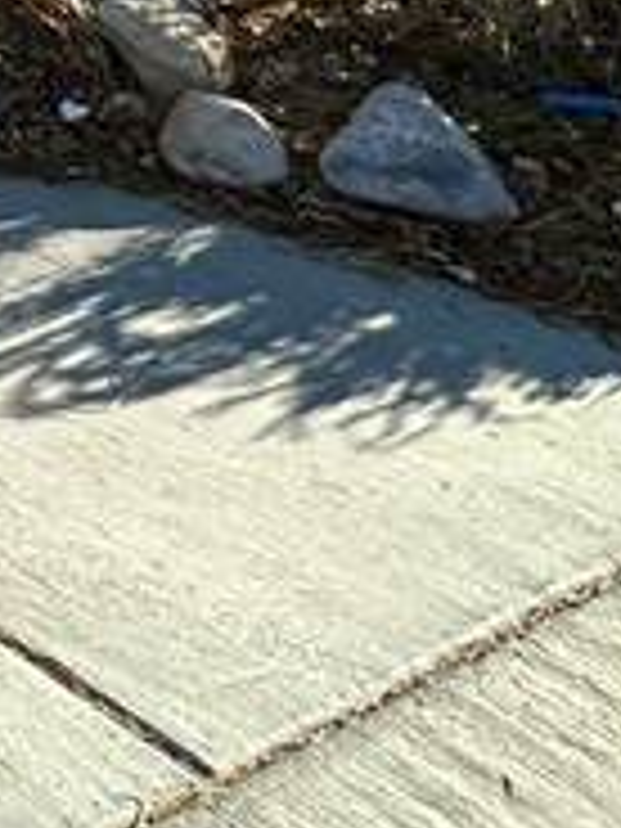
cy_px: -747
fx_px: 1866
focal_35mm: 78
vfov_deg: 18.4
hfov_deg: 11.6
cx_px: -1192
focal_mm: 2.22
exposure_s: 1/262
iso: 40
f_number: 2.2
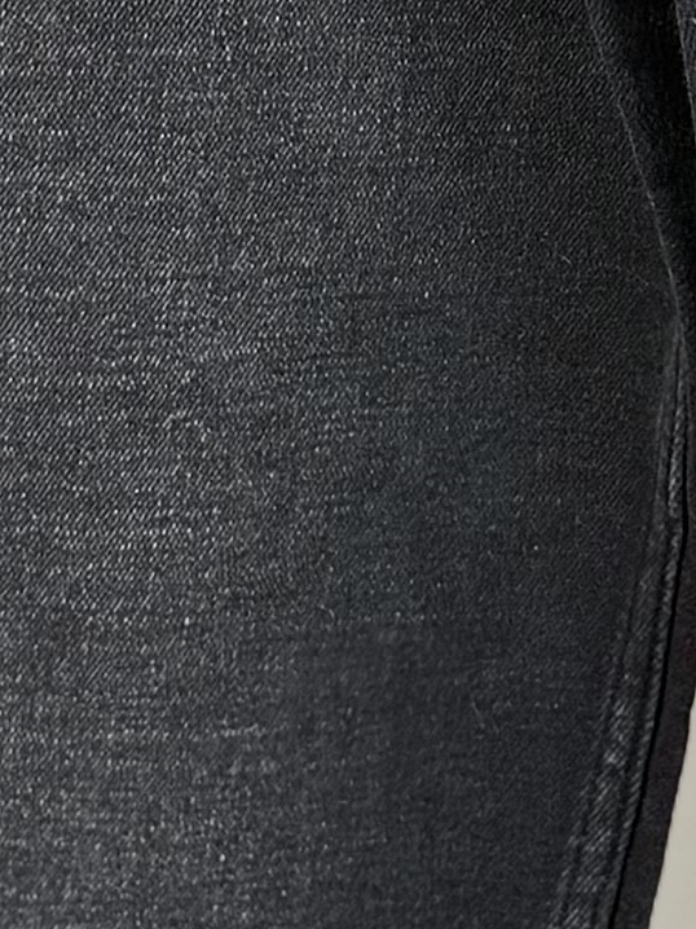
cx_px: 503
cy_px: -38
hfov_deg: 7.8
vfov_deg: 10.3
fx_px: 5123
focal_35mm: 191
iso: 100
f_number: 1.78
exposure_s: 1/100
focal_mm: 6.76
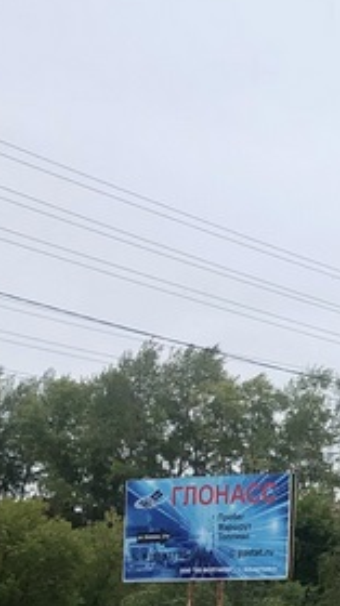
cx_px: 808
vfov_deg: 19.3
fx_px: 1751
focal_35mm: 109
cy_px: 537
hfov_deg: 9.8
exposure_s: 1/960
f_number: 1.8
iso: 20
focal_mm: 3.99
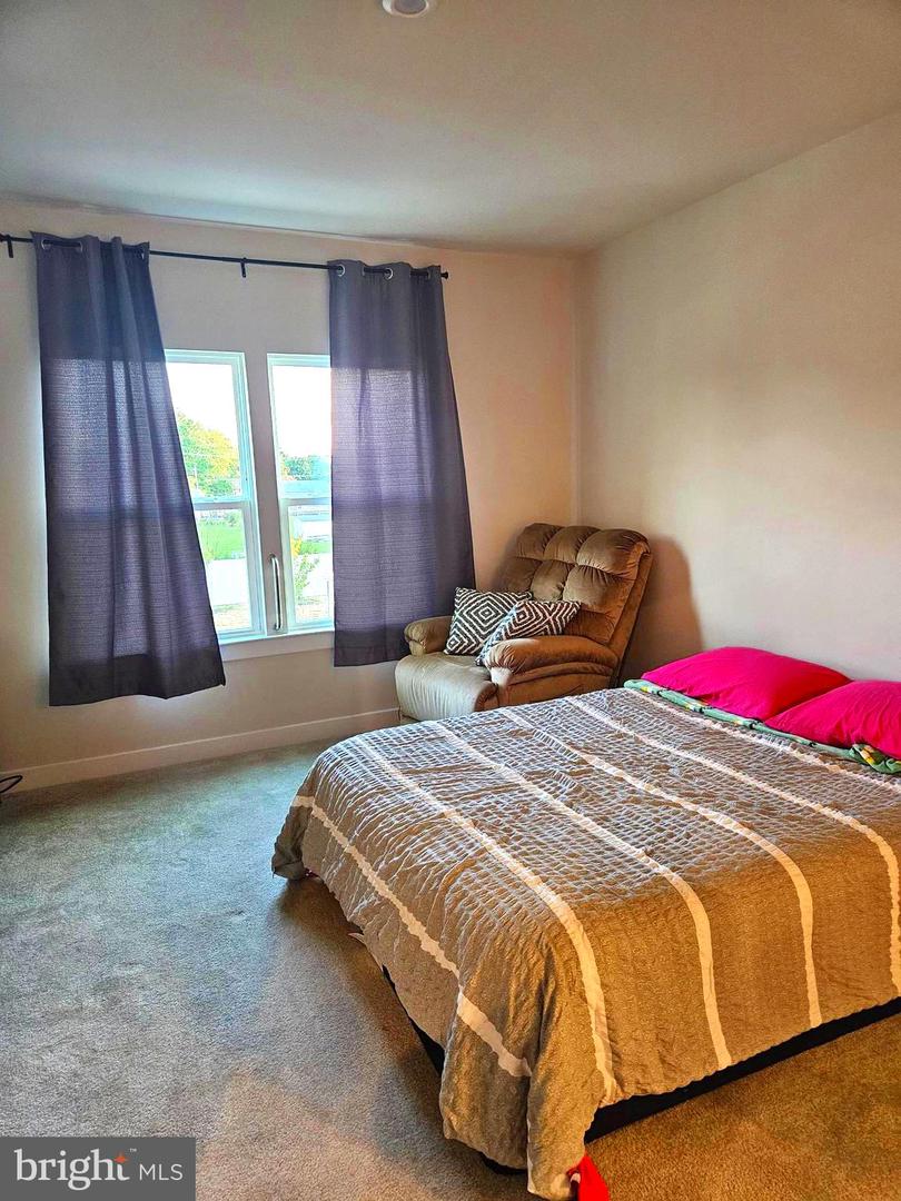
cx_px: 450
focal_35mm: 23
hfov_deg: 58.9
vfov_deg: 73.9
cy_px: 600
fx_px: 798
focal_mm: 5.4
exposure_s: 1/40
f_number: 1.8
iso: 500
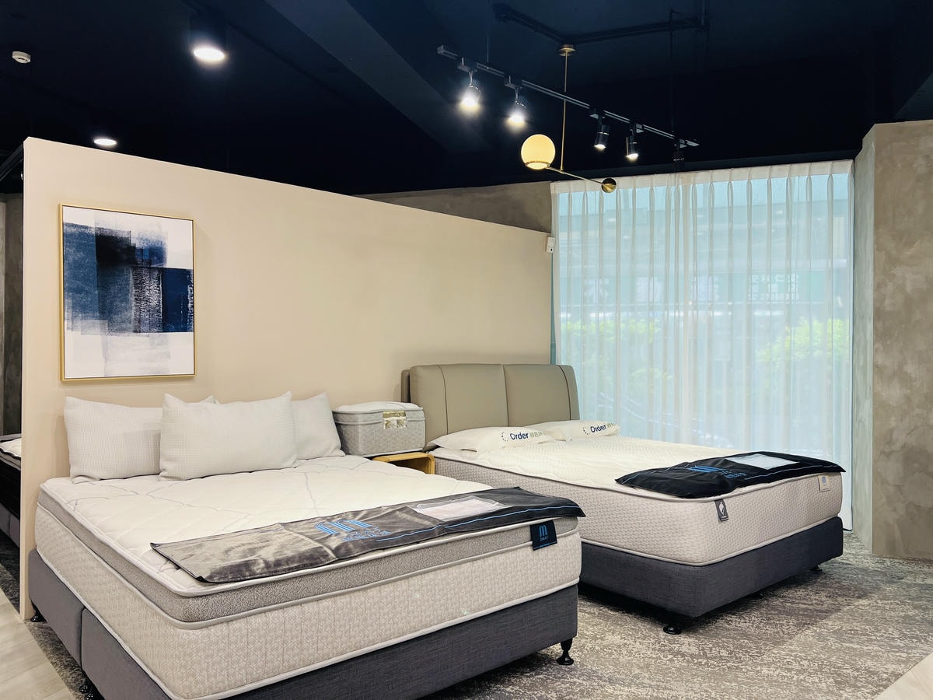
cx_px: 466
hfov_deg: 67.3
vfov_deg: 53.1
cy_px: 350
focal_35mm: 26
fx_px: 701
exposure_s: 1/120
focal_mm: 5.7
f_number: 1.5
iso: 125
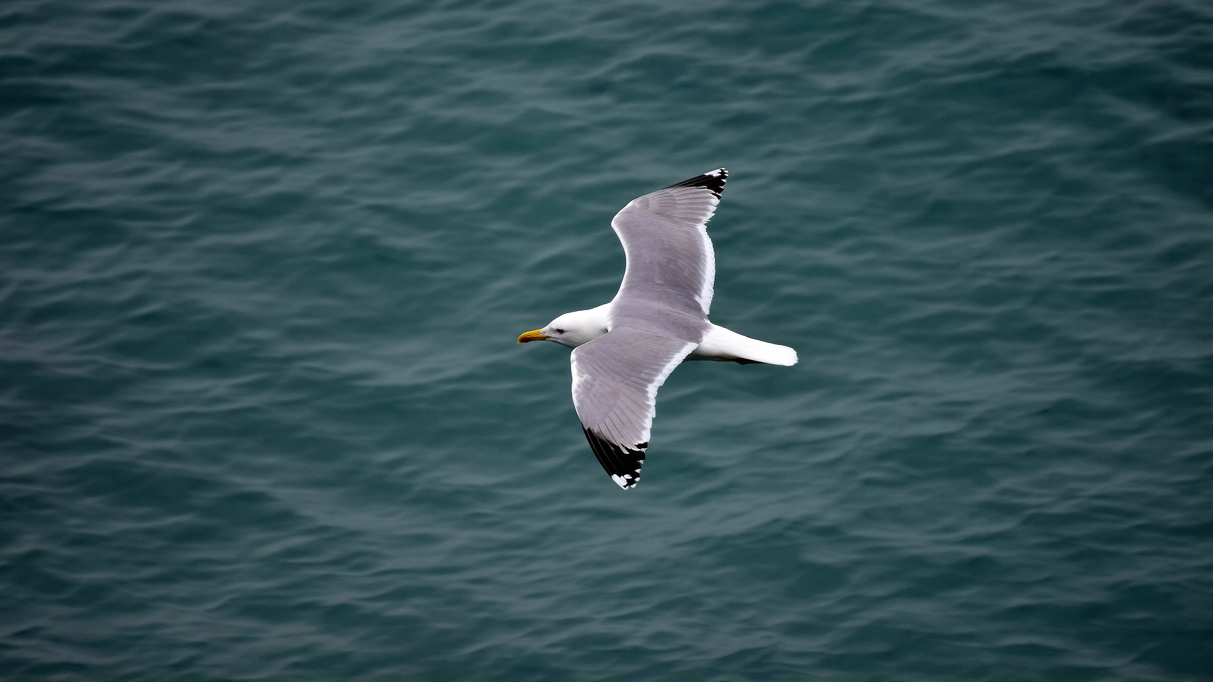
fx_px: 15181
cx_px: 606
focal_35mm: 472
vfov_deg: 2.6
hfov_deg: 4.6
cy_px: 354
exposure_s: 1/1000
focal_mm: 300
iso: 200
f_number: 5.6
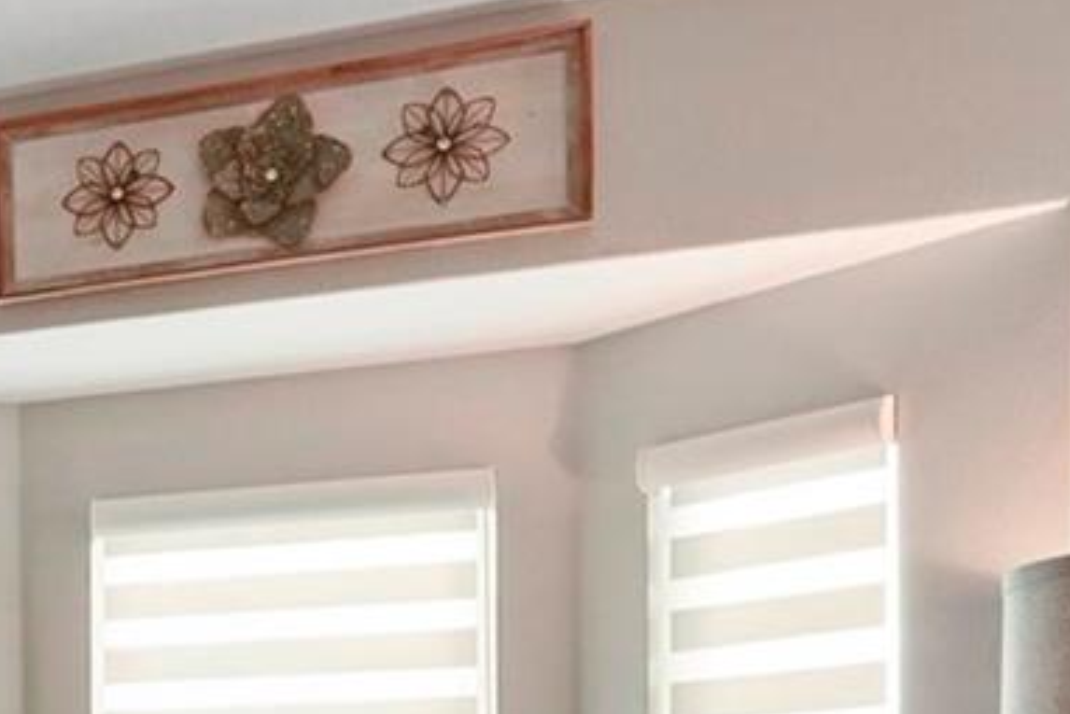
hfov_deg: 23.6
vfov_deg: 19.1
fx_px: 1992
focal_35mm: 67
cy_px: 879
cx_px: -555
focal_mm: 16
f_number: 8
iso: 400
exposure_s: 1/10
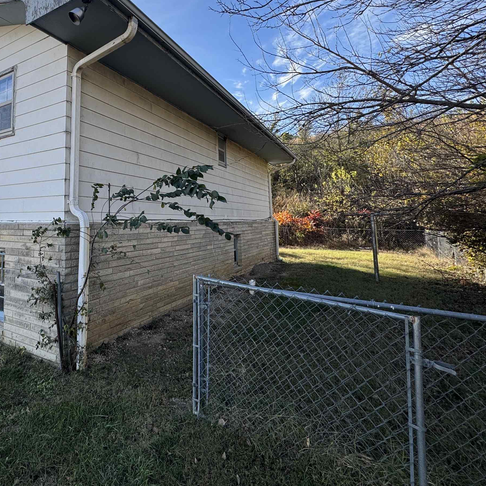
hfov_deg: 67.6
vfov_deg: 71.0
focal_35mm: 21
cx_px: 122
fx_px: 334
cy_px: 183
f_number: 2.2
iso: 50
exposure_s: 1/625
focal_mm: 2.22
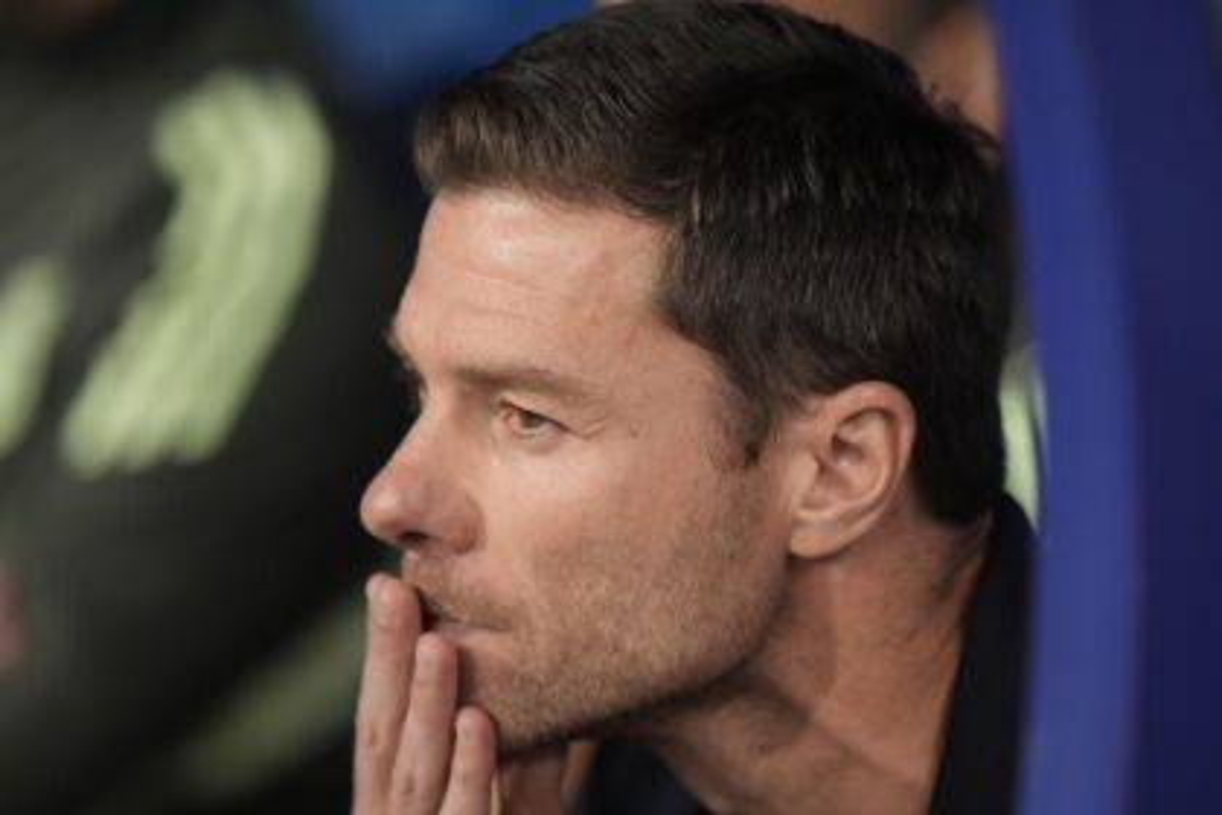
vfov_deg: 3.4
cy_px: 408
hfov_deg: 5.2
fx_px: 13577
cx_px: 611
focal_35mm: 400
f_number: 2.8
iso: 5000
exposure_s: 1/2500
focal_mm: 400
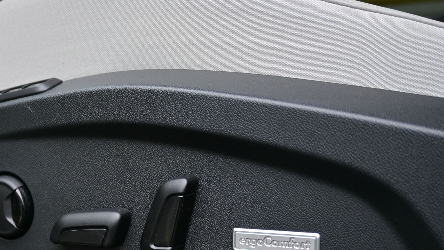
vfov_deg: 21.3
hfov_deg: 36.8
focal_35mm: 56
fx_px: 656
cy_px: 200
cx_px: 132
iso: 100
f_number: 4.2
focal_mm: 25
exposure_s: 1/60
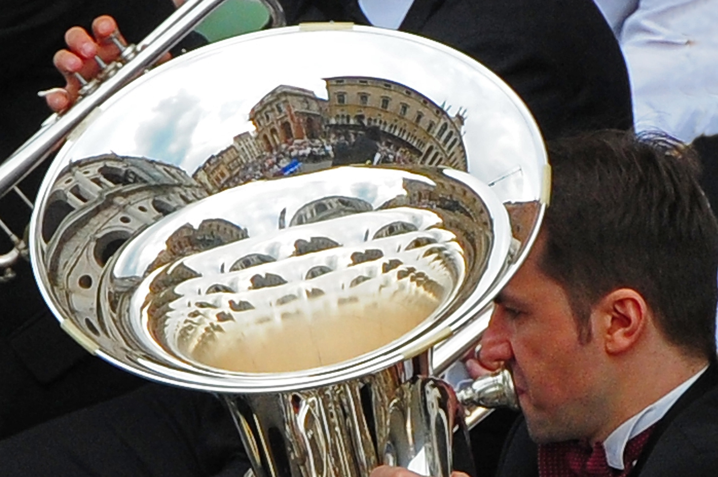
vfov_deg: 4.6
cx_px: 359
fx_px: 5976
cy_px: 238
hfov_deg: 6.9
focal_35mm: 300
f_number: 5.6
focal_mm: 200
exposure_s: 1/320
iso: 400
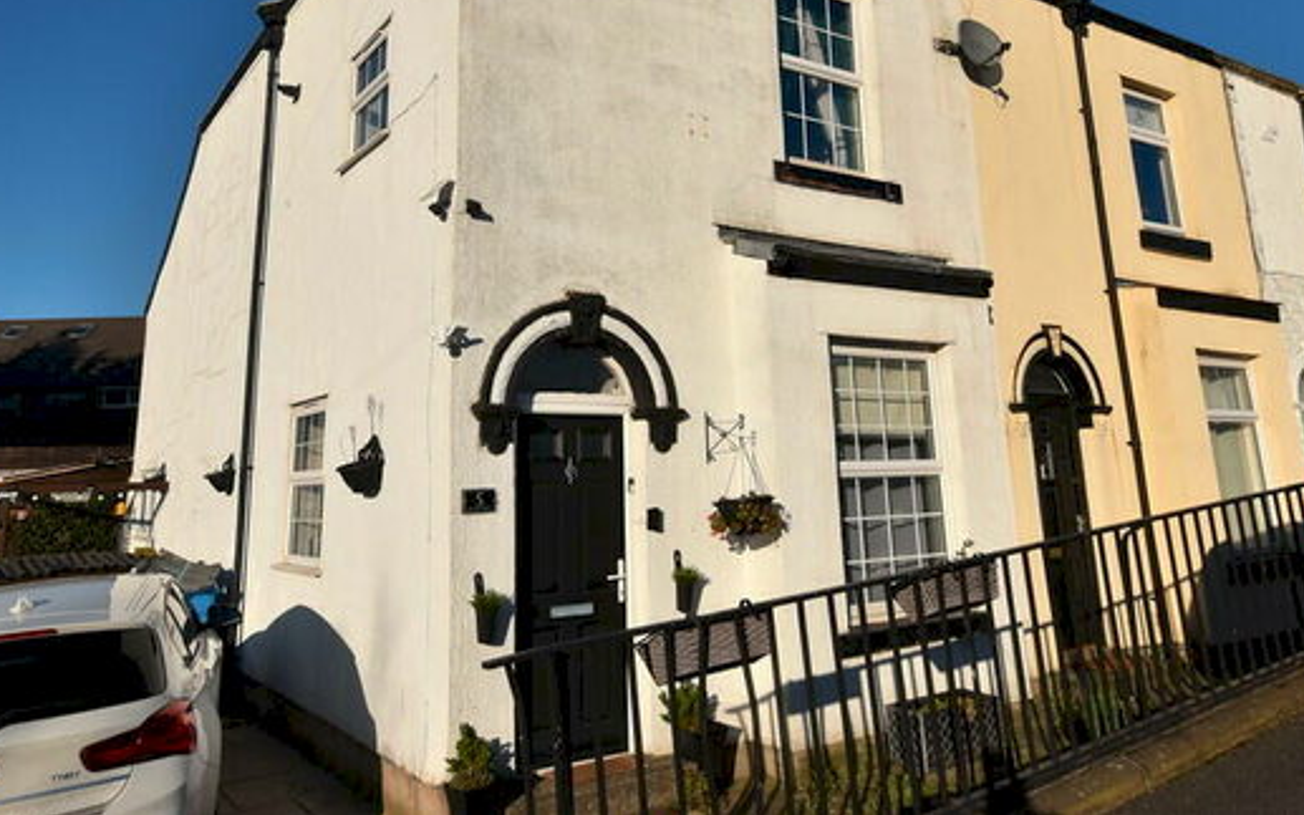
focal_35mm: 29
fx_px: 1030
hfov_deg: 64.6
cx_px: 646
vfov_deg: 42.1
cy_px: 228
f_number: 11
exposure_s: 1/500
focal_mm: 14
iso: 200
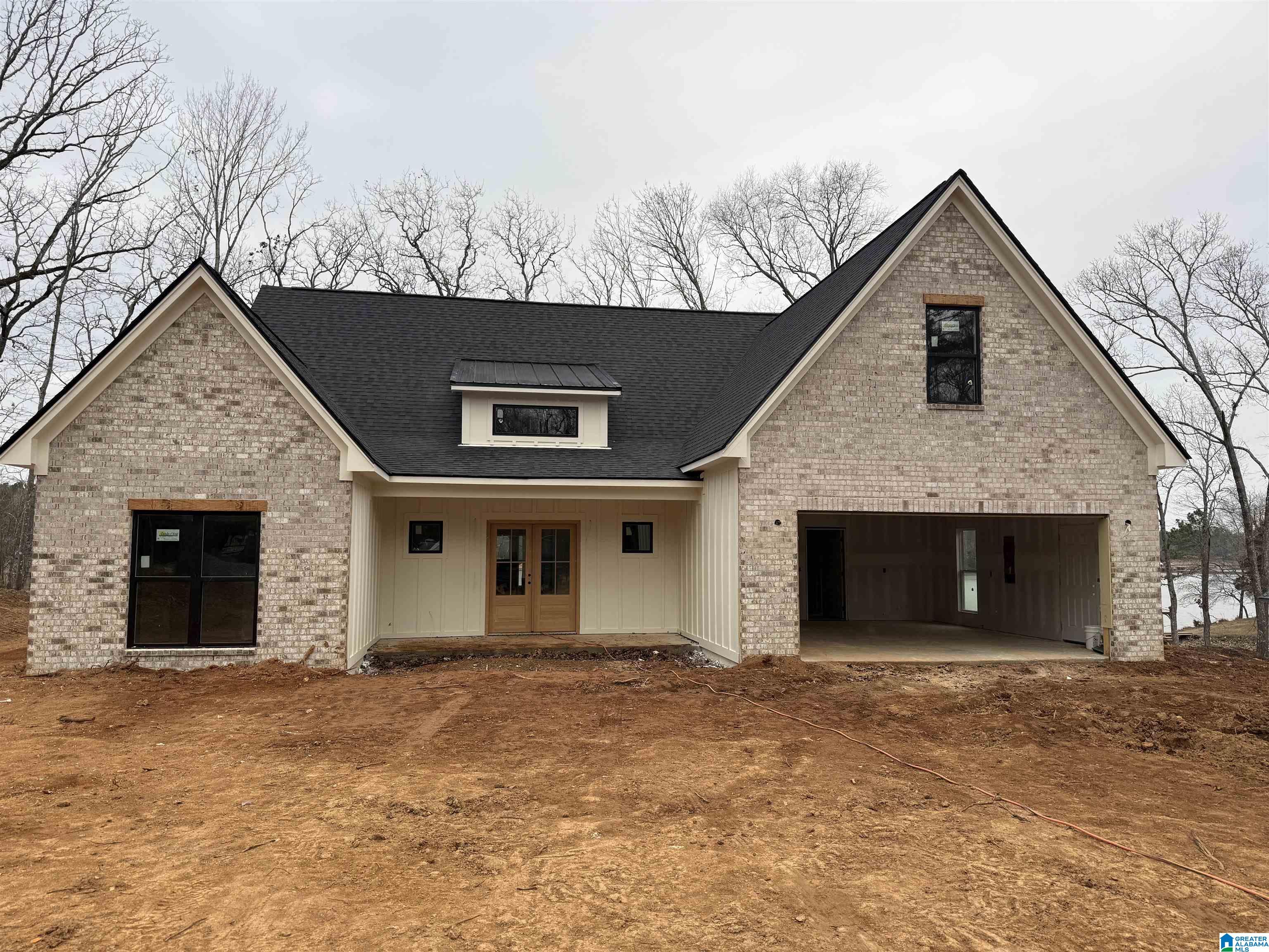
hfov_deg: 71.6
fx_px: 880
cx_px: 634
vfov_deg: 56.8
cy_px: 476
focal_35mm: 24
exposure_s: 1/632
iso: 80
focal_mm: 6.76
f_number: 1.78
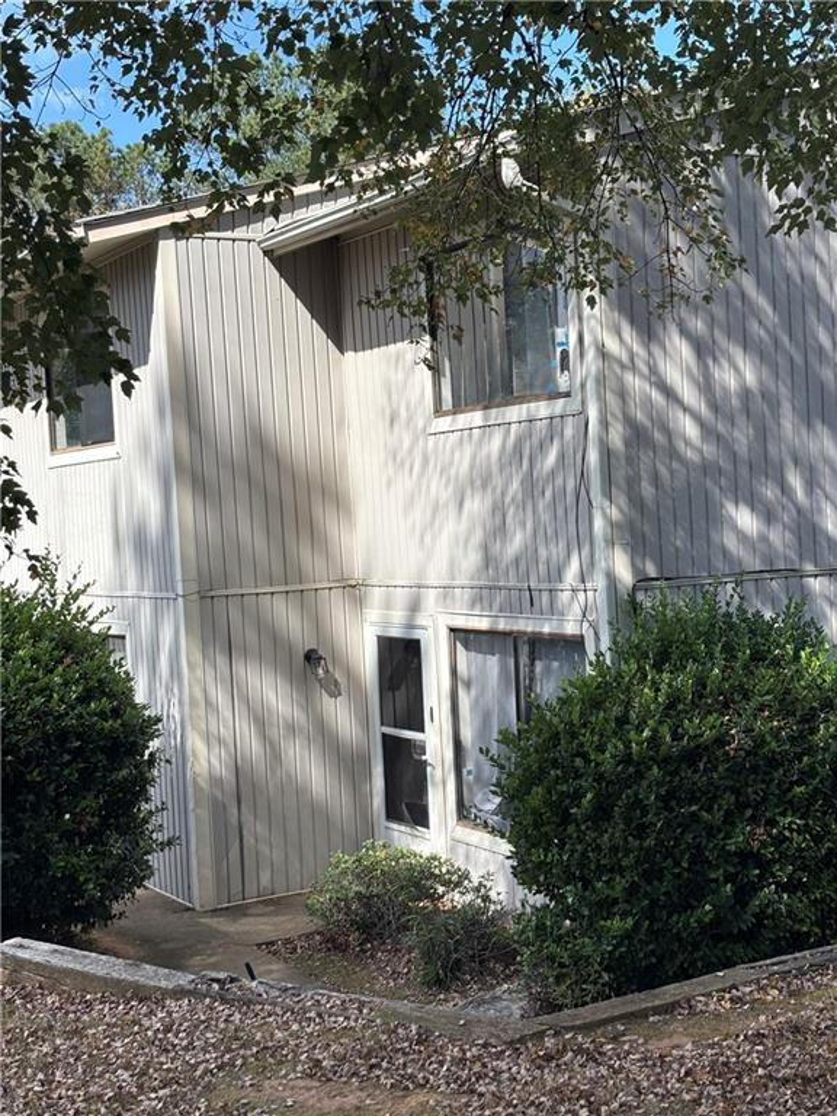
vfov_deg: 36.8
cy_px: 558
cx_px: 418
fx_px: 1676
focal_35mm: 52
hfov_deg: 28.0
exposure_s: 1/1783
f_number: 1.6
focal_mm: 5.96
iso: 32
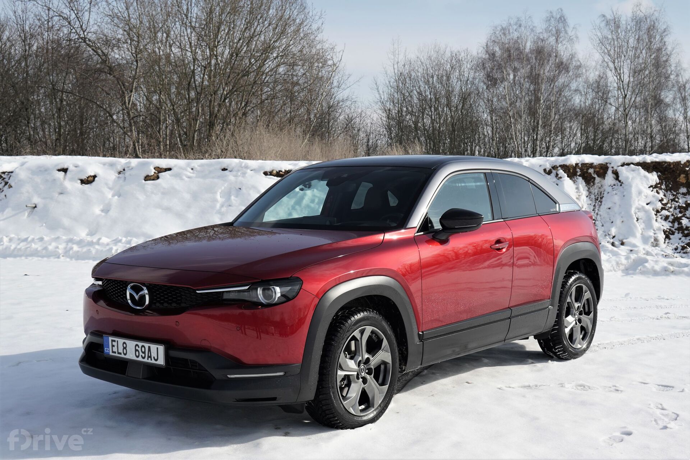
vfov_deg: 35.9
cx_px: 345
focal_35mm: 37
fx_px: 709
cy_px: 230
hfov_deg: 51.9
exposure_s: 1/400
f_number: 8
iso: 125
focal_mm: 37
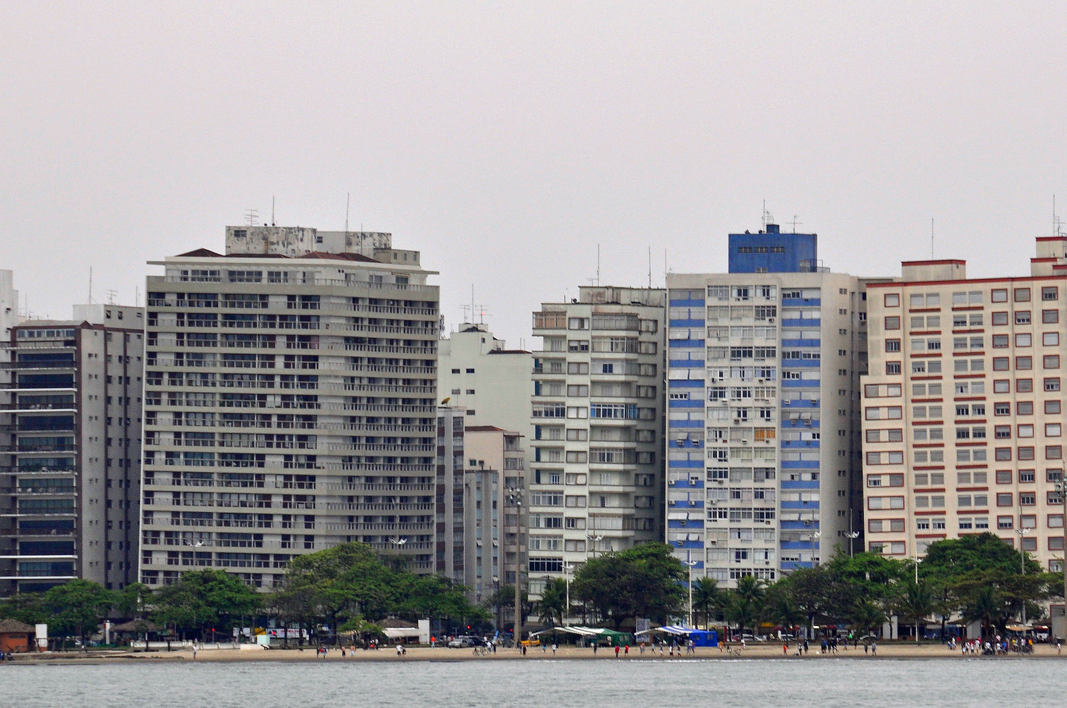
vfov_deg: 5.5
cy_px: 424
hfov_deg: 8.3
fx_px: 7341
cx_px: 534
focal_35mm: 248
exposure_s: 1/60
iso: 200
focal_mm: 130
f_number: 8
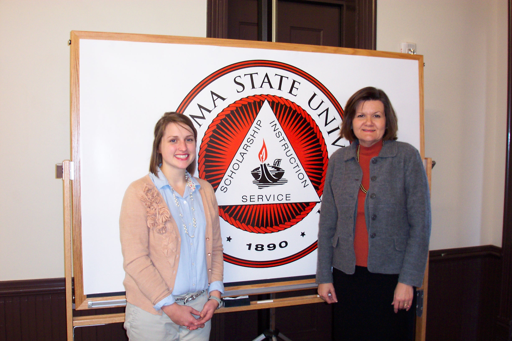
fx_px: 498
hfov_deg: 54.4
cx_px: 256
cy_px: 170
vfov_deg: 37.9
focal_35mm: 35
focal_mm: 7.5
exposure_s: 1/30
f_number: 2.8
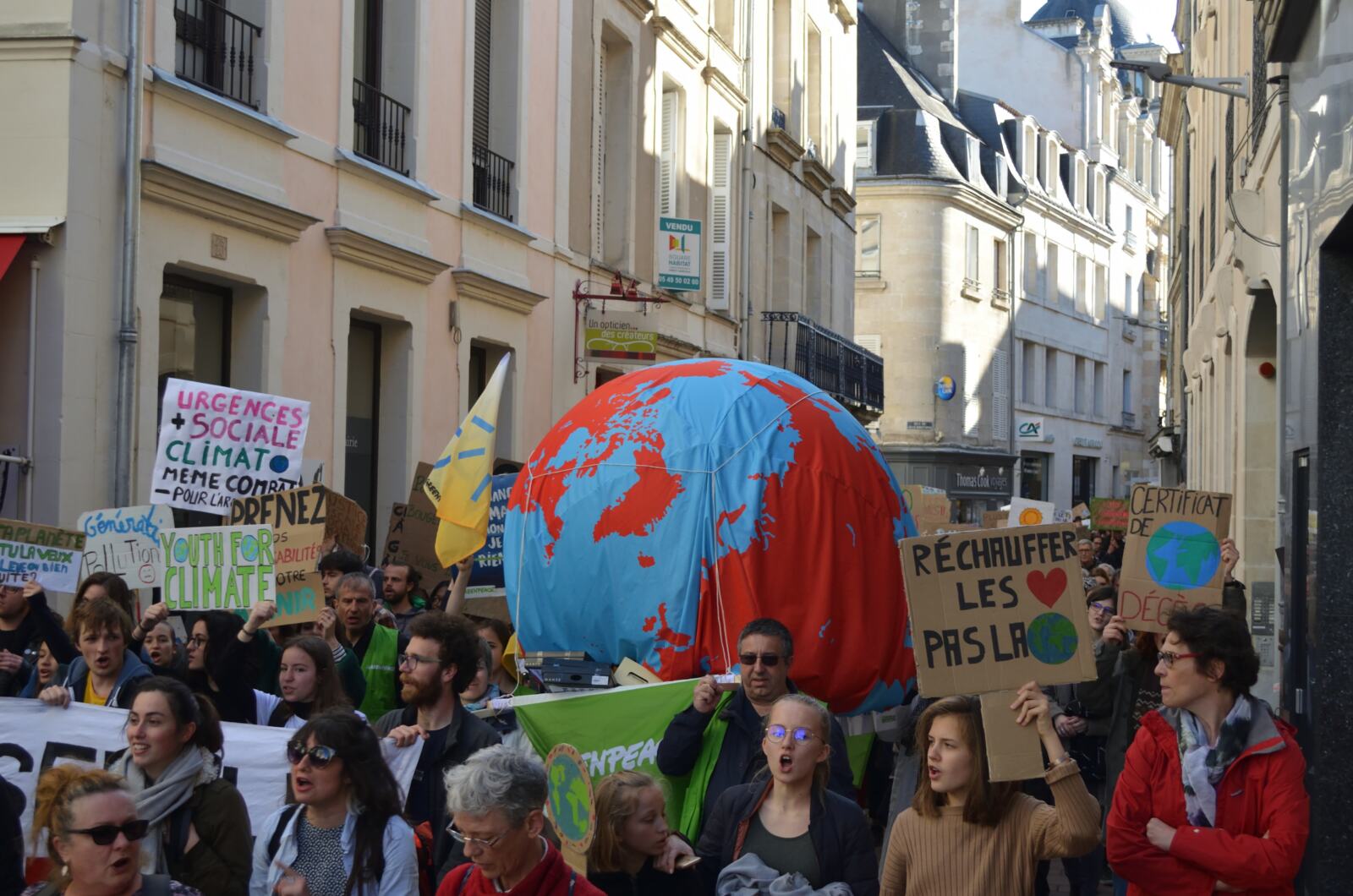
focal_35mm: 51
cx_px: 676
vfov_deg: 26.4
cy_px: 448
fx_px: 1913
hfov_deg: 39.0
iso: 100
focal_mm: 34
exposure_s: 1/125
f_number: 5.6
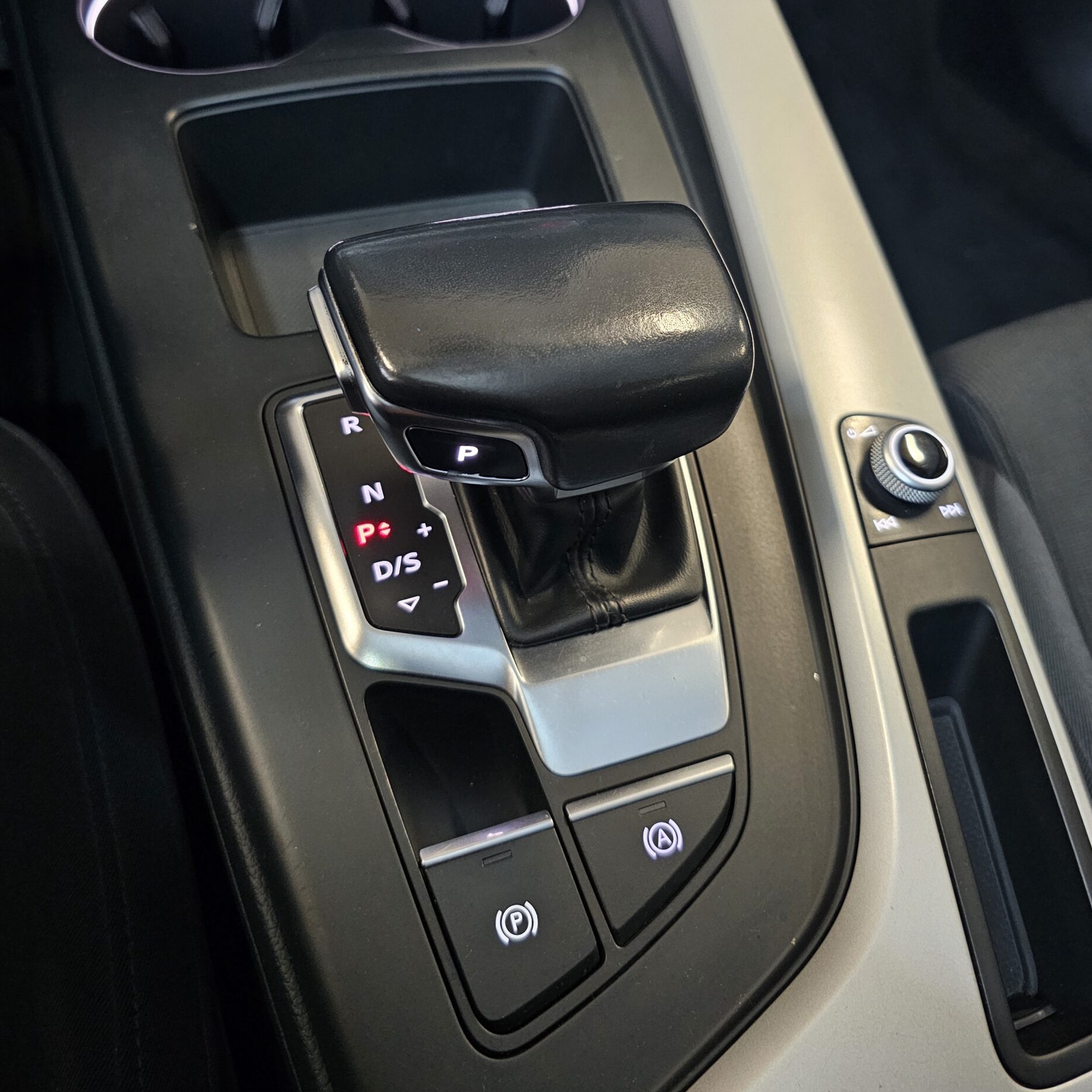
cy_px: 384
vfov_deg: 56.3
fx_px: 999
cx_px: 549
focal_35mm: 28
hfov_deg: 57.3
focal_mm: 6.3
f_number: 1.7
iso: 800
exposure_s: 1/24
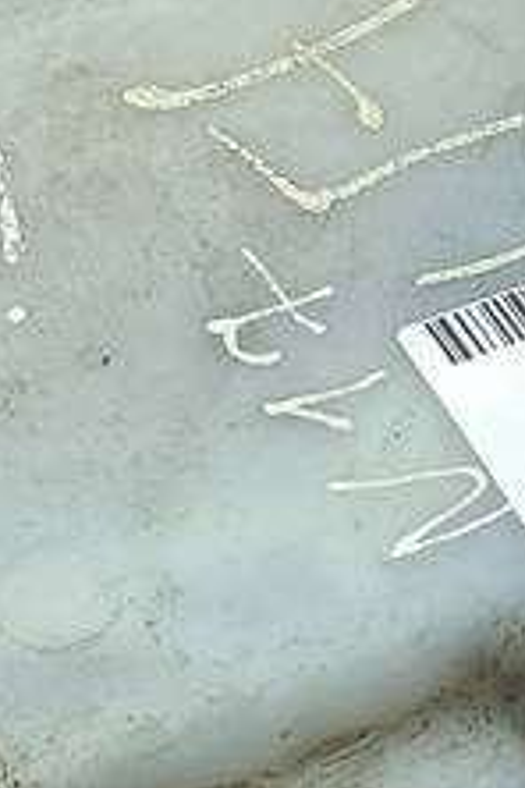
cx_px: 326
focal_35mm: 120
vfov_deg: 17.1
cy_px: 394
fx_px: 2625
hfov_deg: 11.4
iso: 40
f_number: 1.8
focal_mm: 4.6
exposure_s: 1/100
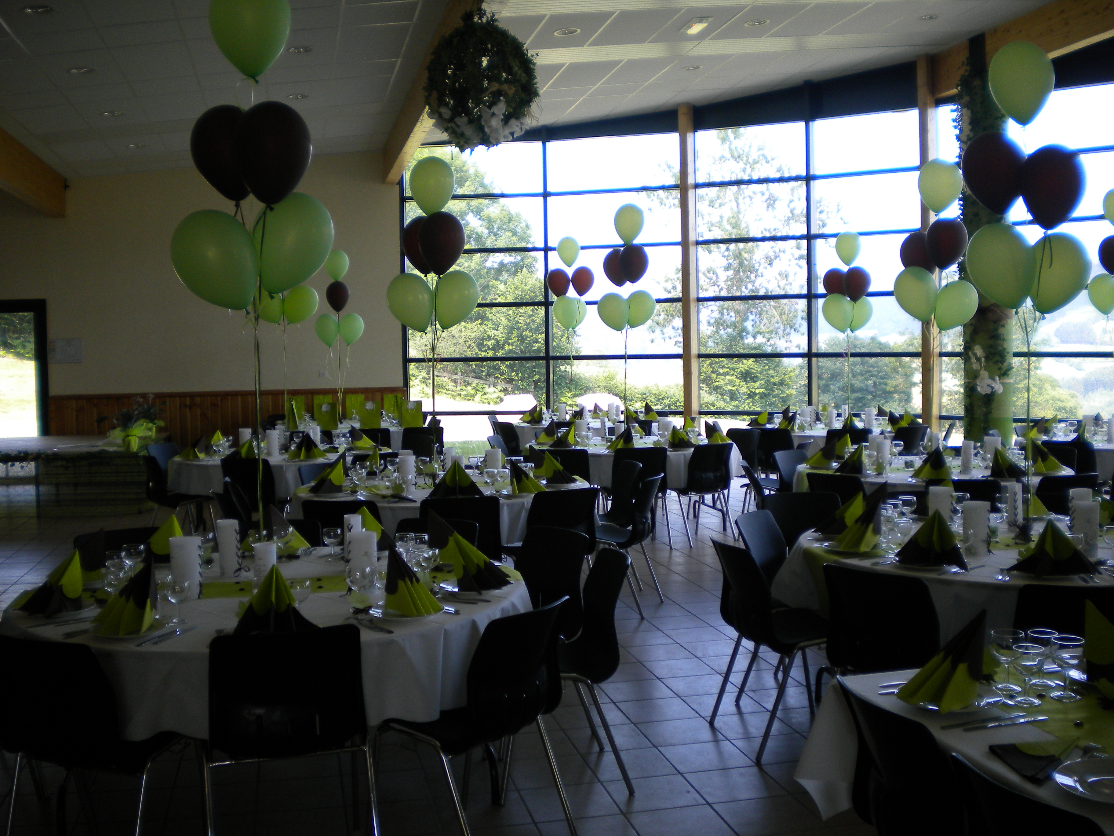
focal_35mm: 35
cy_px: 418
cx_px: 557
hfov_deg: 52.6
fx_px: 1126
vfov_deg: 40.7
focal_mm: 6.3
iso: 80
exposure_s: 1/105
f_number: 3.1
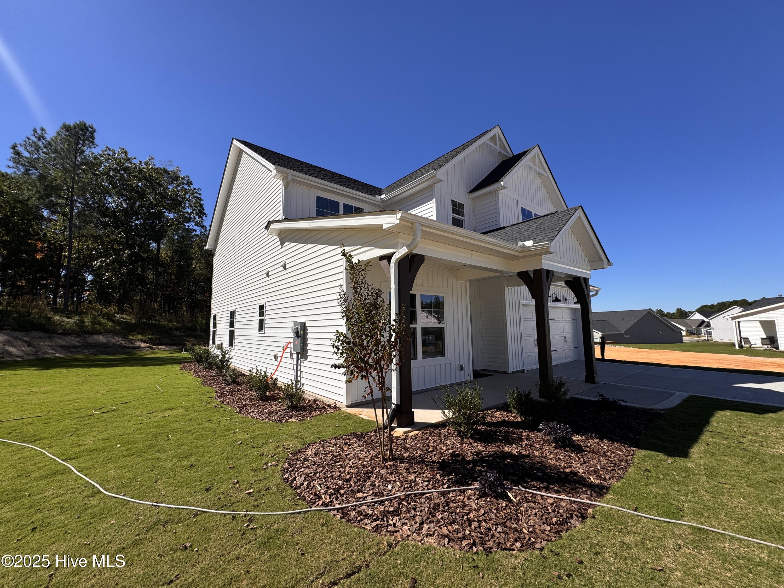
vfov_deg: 85.7
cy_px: 294
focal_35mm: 14
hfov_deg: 102.1
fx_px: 317
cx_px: 392
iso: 50
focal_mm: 2.22
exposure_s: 1/3390
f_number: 2.2
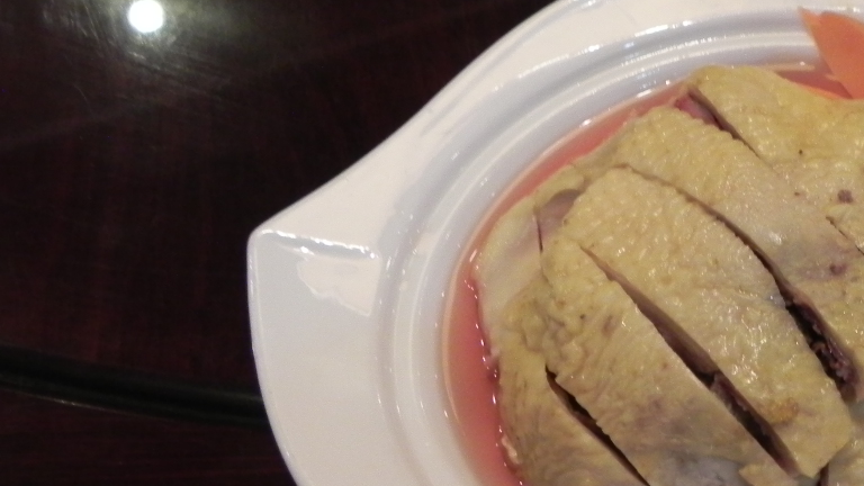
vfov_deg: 20.3
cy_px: 314
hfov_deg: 32.8
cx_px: 846
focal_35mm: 59
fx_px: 1352
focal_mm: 4.6
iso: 323
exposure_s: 1/30
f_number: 2.8
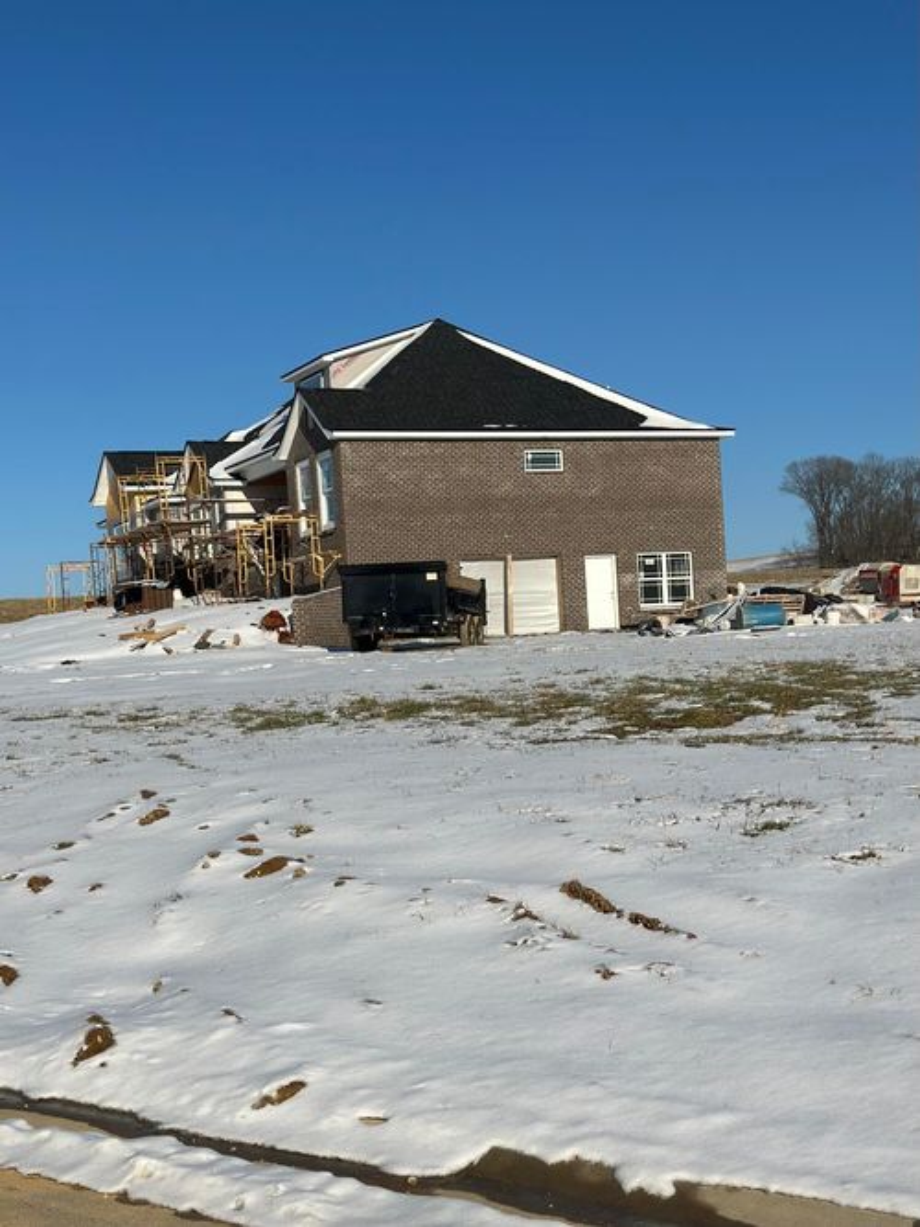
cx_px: 460
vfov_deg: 39.7
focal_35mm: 48
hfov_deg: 30.3
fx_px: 1701
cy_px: 614
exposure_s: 1/13699
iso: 100
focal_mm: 6.86
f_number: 1.78
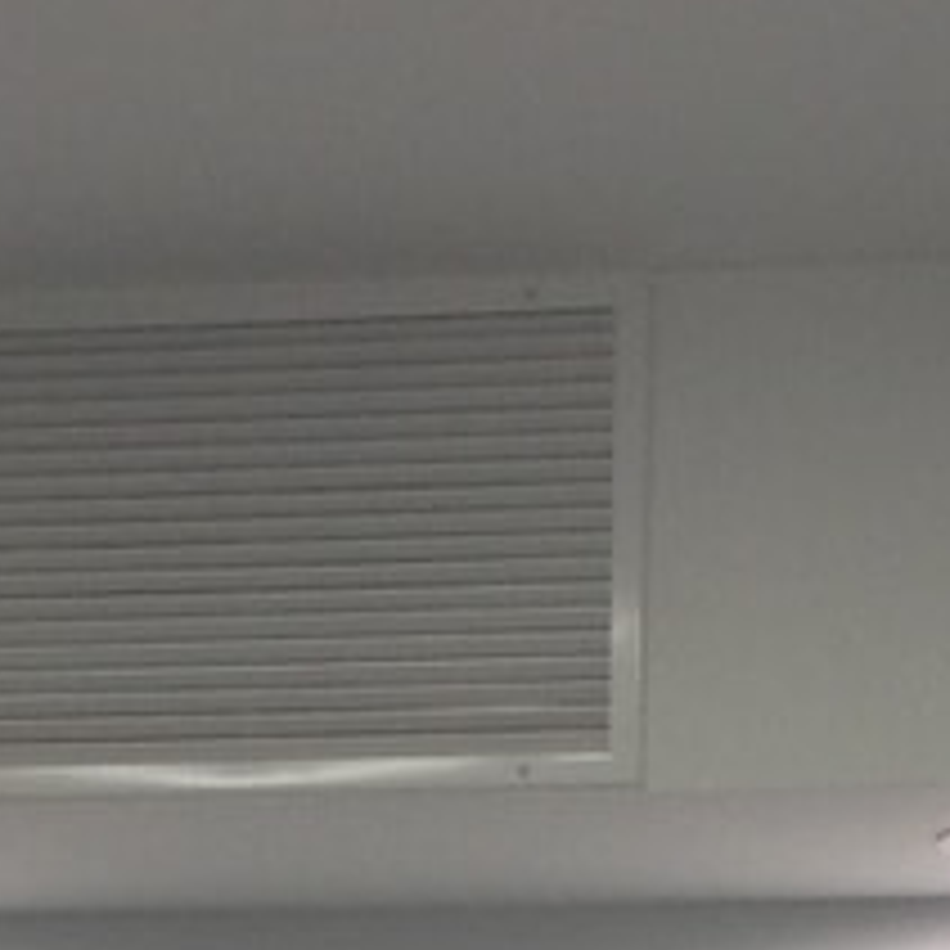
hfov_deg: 9.0
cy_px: 1706
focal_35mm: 195
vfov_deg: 8.6
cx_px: 588
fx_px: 6055
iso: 50
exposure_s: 1/40
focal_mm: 4.28
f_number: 2.4
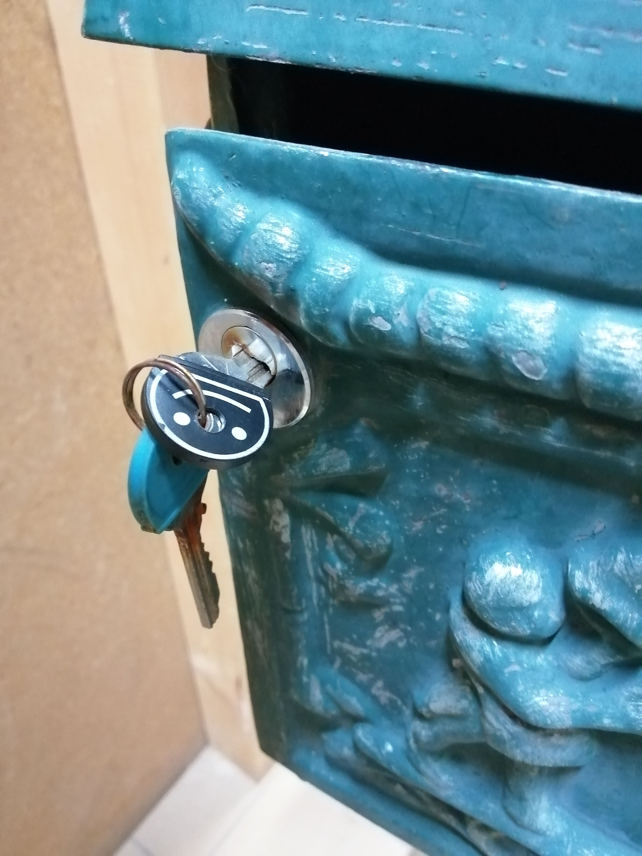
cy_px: 428
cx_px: 321
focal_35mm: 26
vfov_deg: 67.3
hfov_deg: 53.1
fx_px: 643
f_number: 1.8
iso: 800
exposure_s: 1/14.3
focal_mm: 3.46
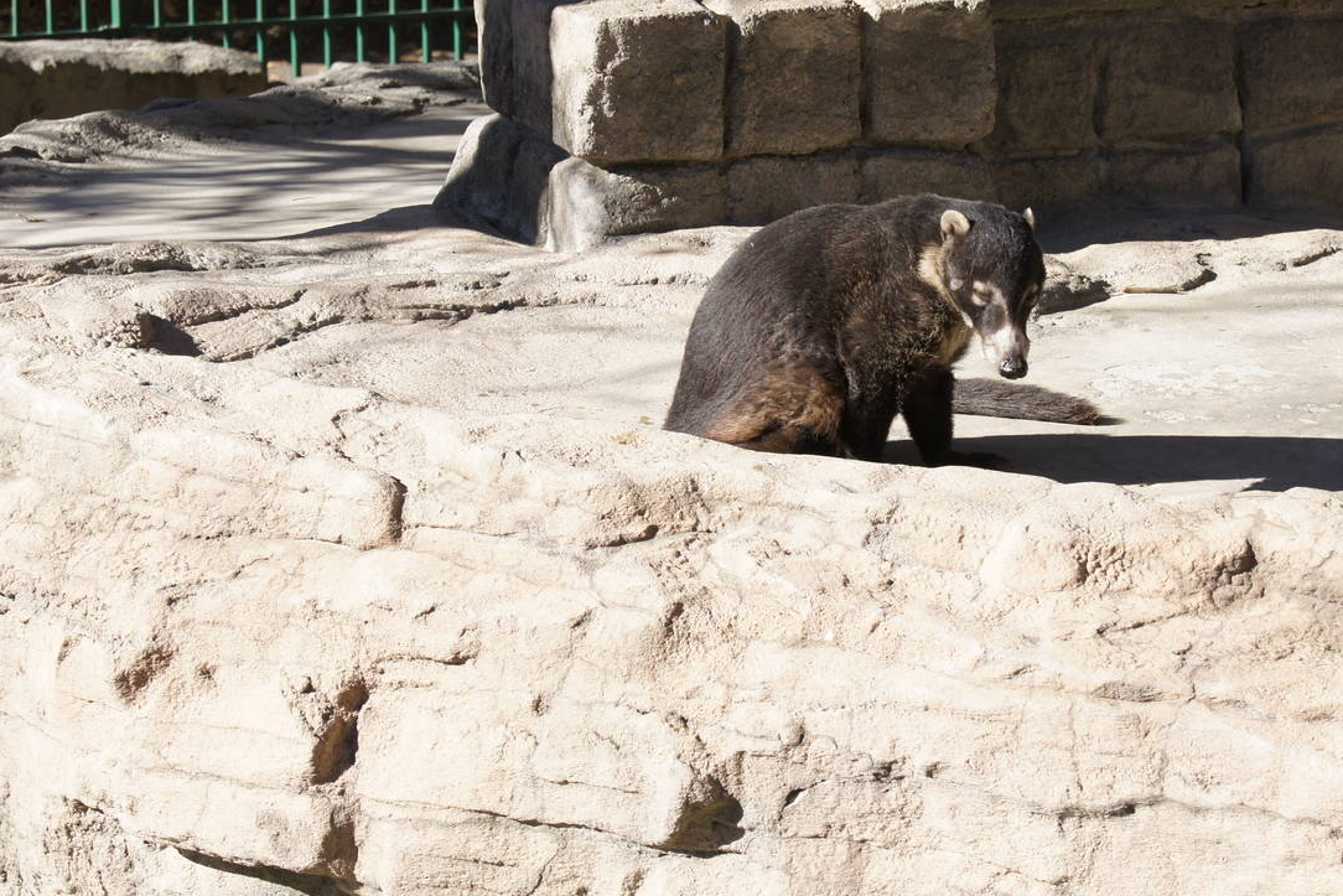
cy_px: 359
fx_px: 4542
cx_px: 835
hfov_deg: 16.8
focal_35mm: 122
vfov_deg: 11.3
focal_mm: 55
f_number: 7.1
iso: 200
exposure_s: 1/320
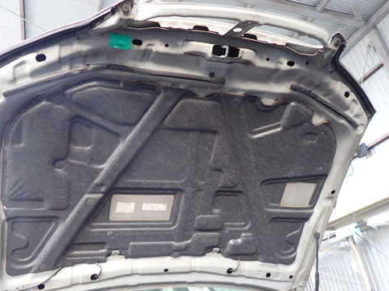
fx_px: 348
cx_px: 153
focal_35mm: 31
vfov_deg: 45.4
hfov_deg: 57.8
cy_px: 160
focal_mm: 4.5
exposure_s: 1/50
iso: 200
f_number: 2
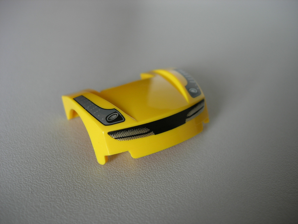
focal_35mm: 38
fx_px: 327
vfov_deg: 37.7
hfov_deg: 49.0
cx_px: 149
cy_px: 112
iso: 64
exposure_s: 1/13.8
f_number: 2.8
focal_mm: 7.8
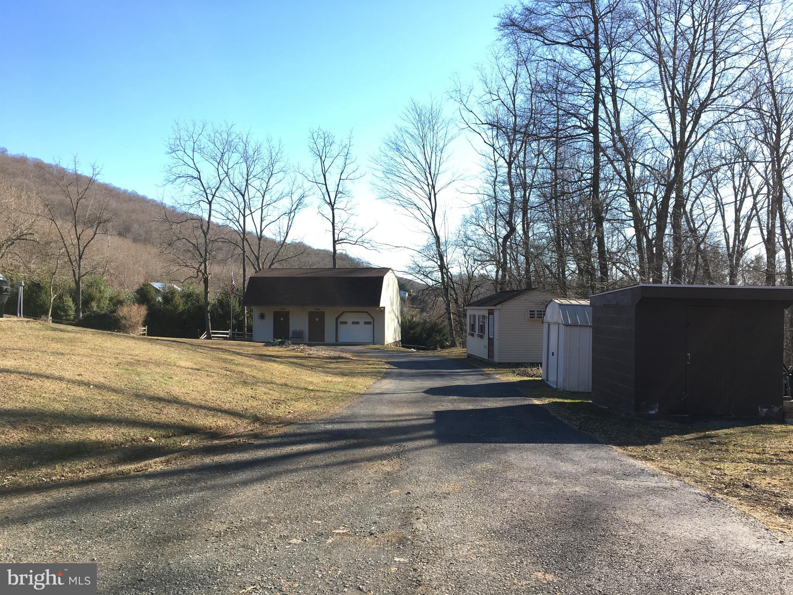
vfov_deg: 48.2
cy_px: 298
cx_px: 396
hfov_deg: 61.7
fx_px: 664
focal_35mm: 29
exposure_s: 1/405
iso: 25
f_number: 2.2
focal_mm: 4.15
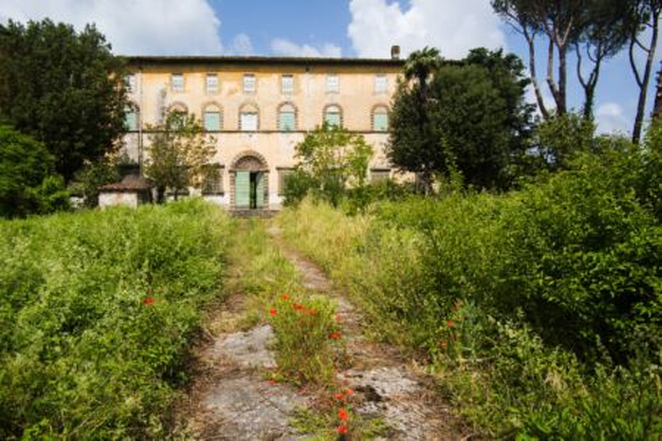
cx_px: 331
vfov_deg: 53.1
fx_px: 441
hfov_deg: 73.7
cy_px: 220
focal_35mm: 24
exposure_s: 1/125
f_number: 22
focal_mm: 24
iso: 400
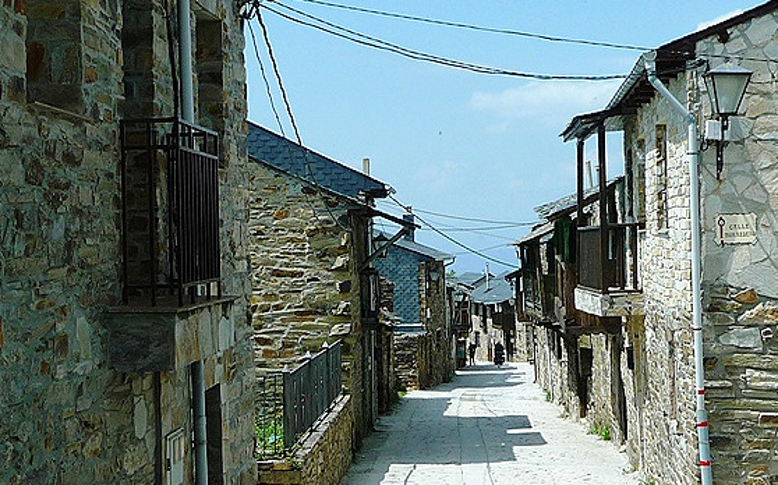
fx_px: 1547
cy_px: 300
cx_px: 421
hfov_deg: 28.2
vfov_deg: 17.8
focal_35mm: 73
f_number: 3.7
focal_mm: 6
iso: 100
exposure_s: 1/640
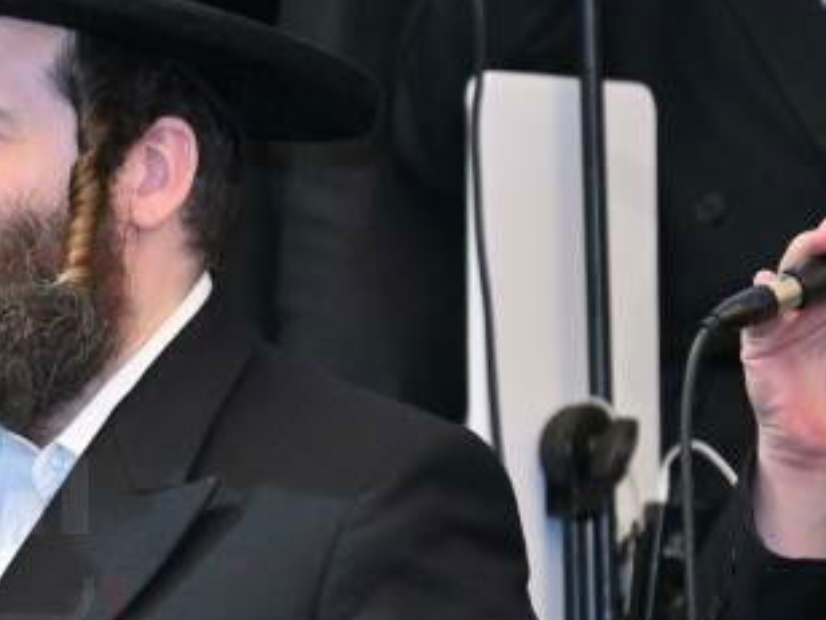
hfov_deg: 3.1
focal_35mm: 639
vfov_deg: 2.3
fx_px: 15248
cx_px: -97
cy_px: 546
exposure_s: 1/200
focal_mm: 200
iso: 1000
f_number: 2.8
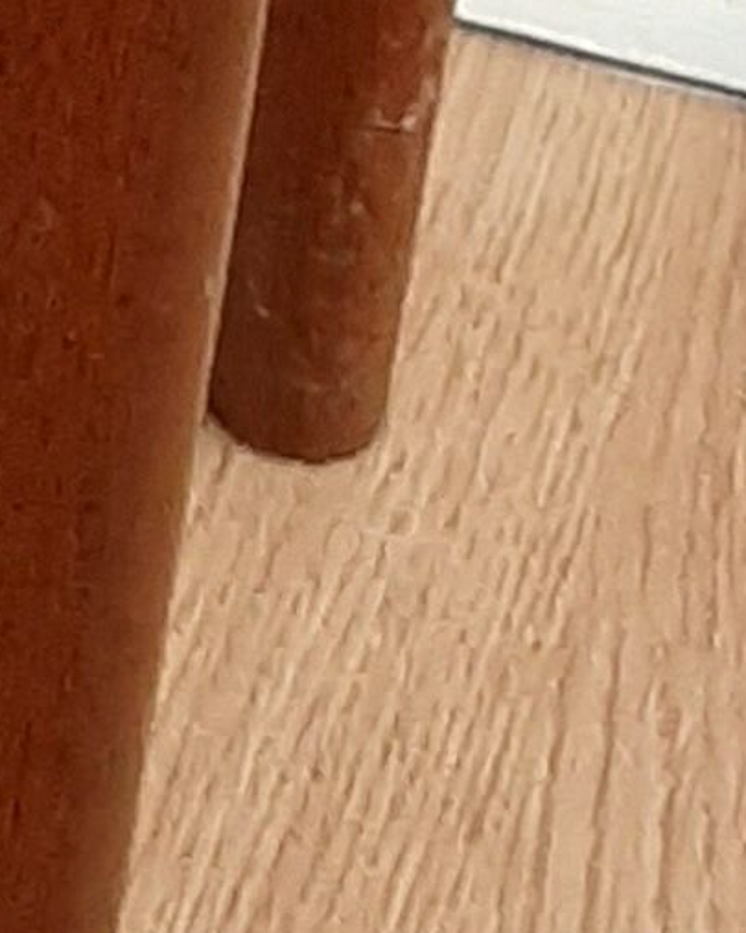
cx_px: -1339
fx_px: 5580
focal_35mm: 202
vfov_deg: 8.2
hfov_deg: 7.0
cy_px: -1781
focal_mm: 3.93
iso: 250
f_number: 1.7
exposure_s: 1/50
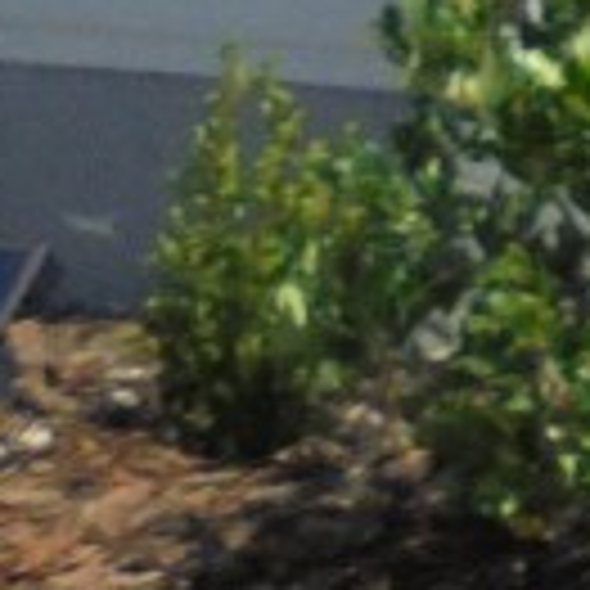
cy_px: -527
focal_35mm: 180
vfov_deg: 9.2
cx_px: 2130
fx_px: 3471
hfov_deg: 7.6
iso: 100
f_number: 11.5
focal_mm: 4.6
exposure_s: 1/125
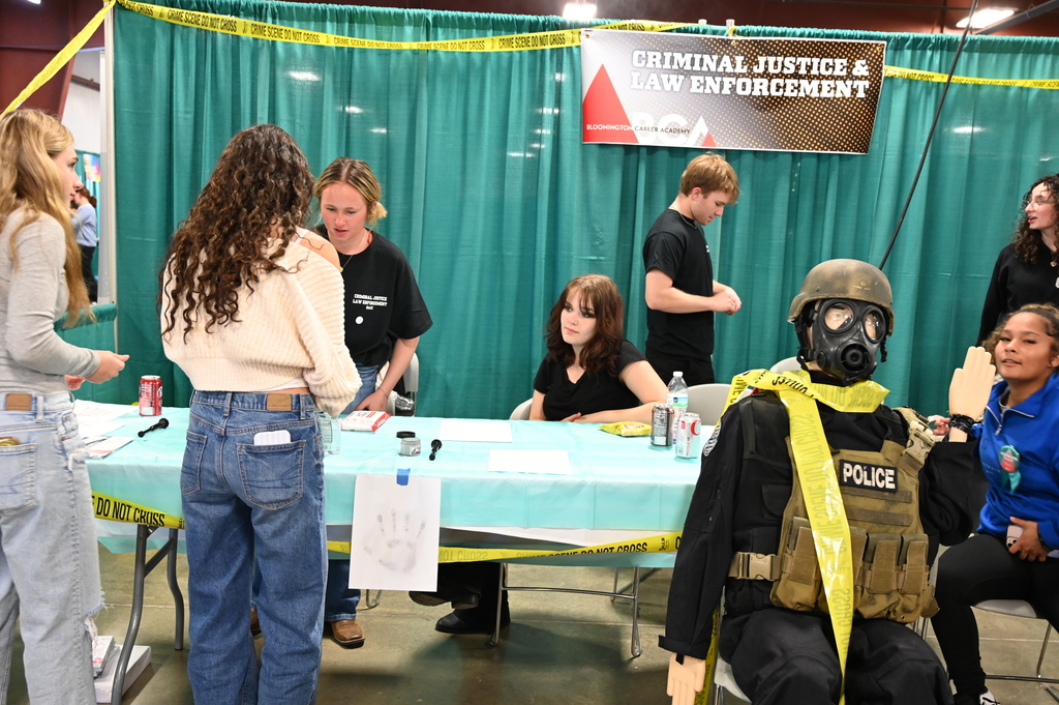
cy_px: 352
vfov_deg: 38.3
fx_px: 1014
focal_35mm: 34
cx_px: 530
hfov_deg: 55.1
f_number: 4
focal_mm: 34.5
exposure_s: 1/100
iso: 3200
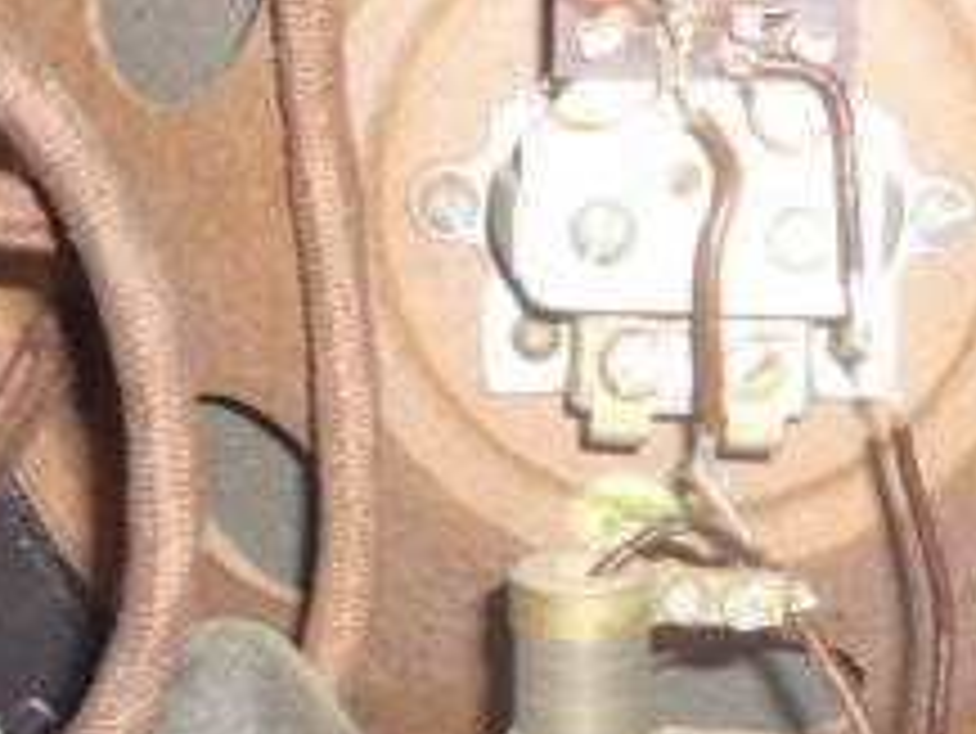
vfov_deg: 13.6
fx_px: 3075
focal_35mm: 109
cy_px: 495
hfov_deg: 18.0
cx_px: 693
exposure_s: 1/30
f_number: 2.8
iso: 100
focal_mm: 4.4
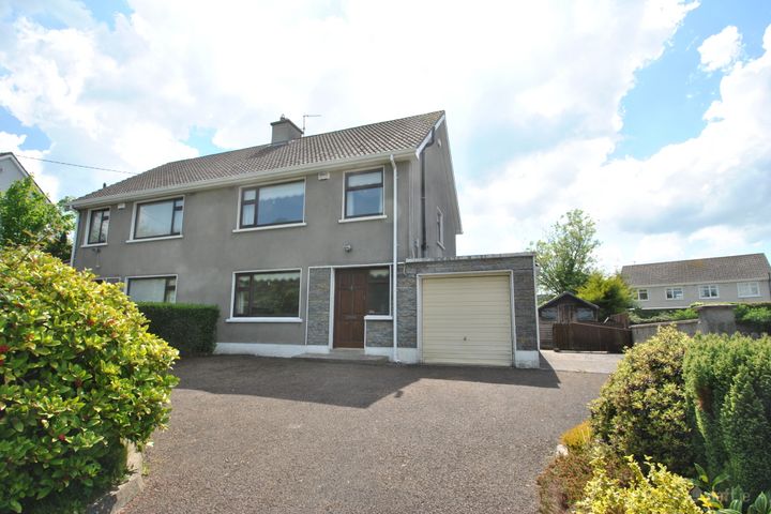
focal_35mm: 17
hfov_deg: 92.4
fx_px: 369
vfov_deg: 69.7
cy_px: 257
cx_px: 386
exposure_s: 1/200
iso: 100
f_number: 7.1
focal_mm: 11.5
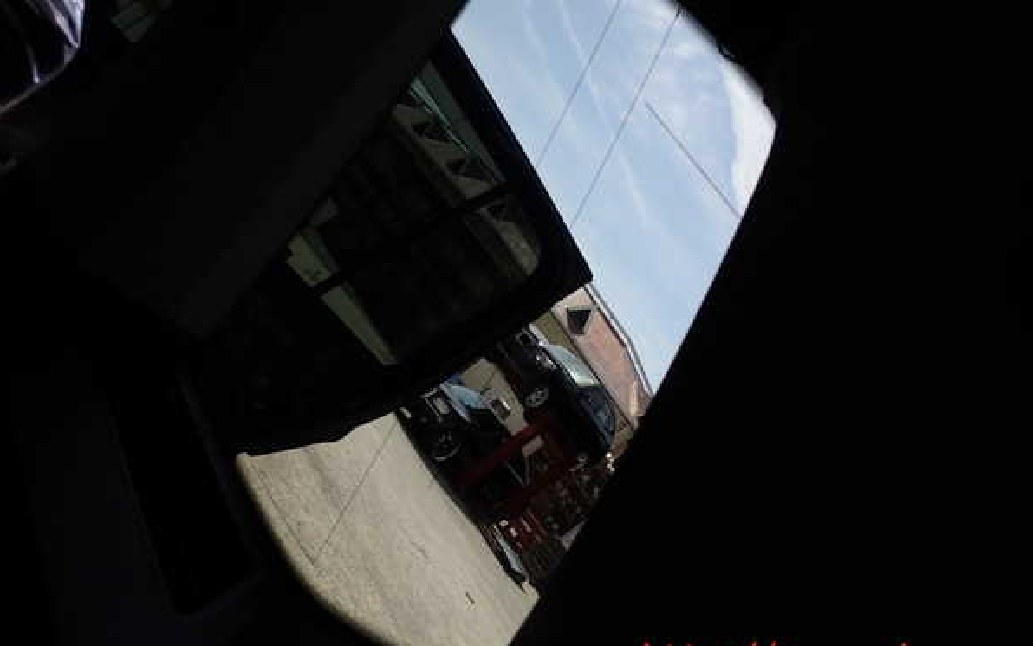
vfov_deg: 39.4
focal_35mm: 32
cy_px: 293
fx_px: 901
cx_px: 515
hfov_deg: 59.6
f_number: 3.2
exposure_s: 1/640
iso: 100
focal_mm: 5.4
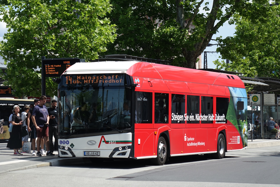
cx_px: 140
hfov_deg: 15.2
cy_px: 94
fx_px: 1050
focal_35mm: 135
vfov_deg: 10.2
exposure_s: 1/800
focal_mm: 49.44
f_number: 4
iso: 125
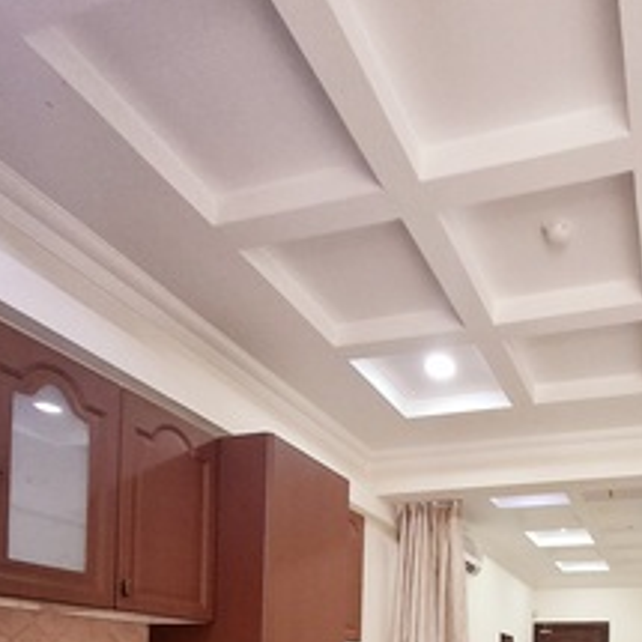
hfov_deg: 51.2
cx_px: 500
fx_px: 629
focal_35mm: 30
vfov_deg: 44.5
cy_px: 664
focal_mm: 1.64
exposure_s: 1/50
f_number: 2.2
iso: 200
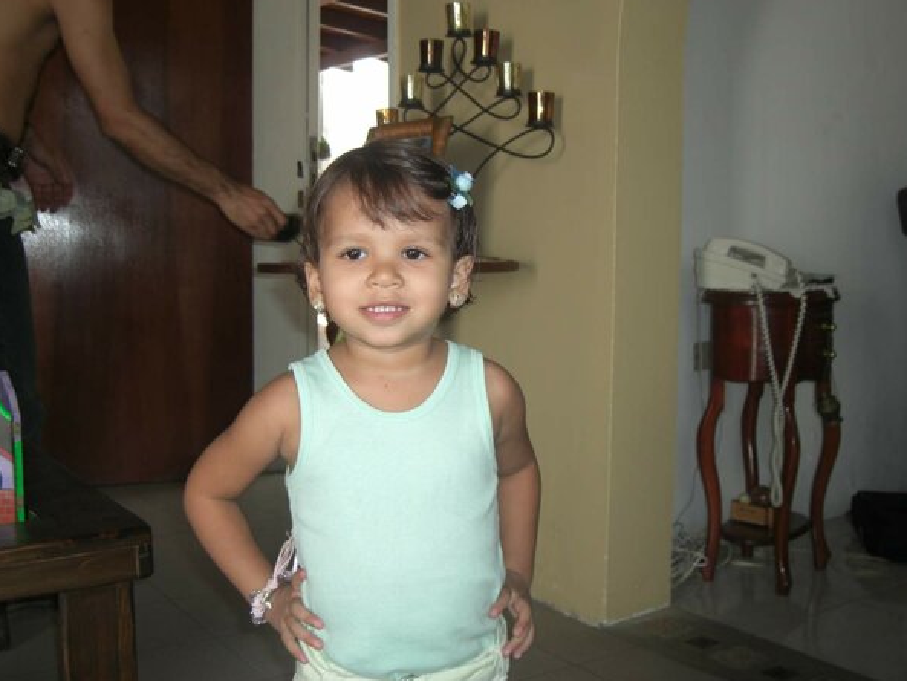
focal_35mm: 41
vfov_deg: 35.1
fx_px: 1074
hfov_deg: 45.8
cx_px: 457
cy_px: 318
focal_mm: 7.9
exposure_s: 1/80
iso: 100
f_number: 2.8
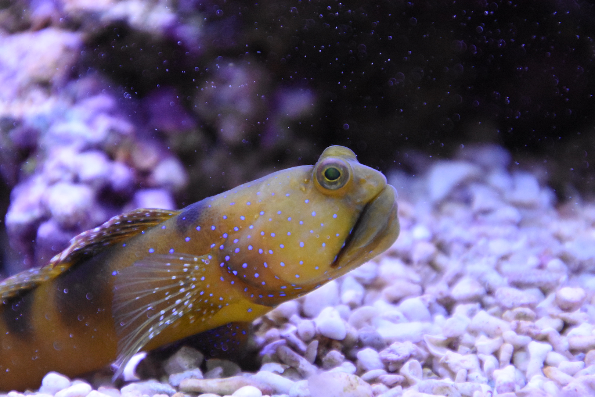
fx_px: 7437
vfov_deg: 3.1
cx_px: 298
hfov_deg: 4.6
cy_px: 198
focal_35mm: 450
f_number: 6.3
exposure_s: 1/500
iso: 8000
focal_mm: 300
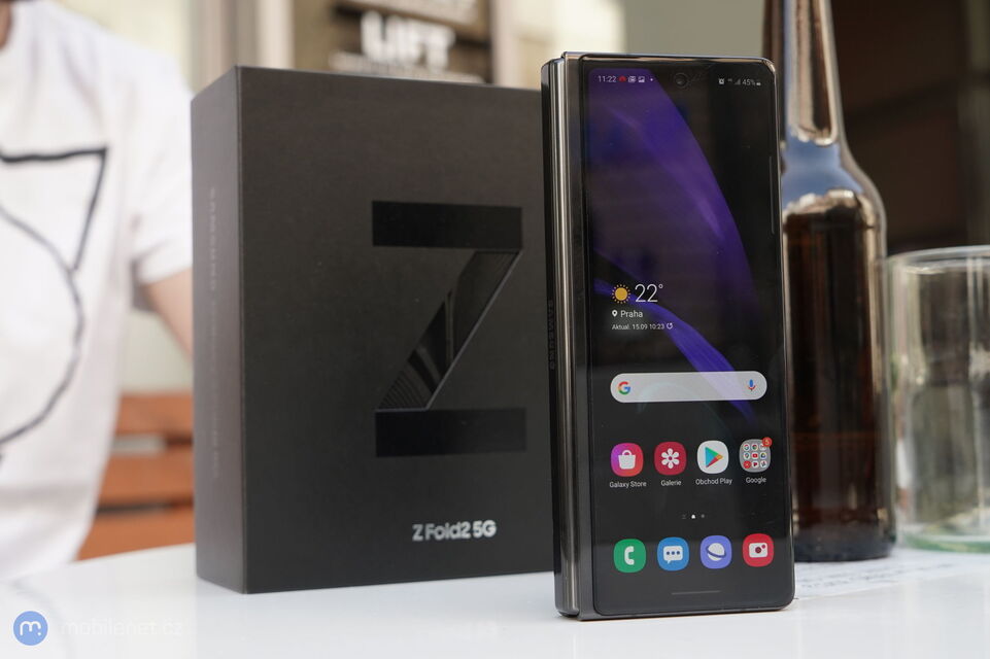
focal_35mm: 42
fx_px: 1155
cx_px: 495
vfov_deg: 31.9
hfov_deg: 46.4
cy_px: 330
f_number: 6.3
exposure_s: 1/250
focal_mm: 42
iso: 640
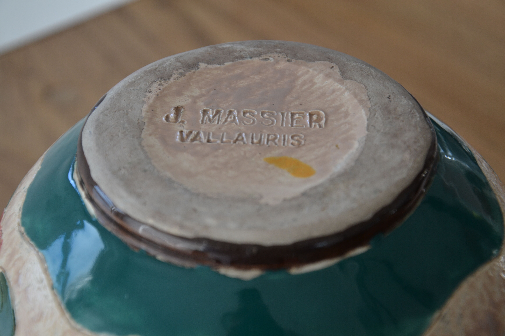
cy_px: 168
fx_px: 1304
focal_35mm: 93
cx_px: 252
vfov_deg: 14.7
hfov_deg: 21.9
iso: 450
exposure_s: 1/125
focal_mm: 62
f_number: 5.3
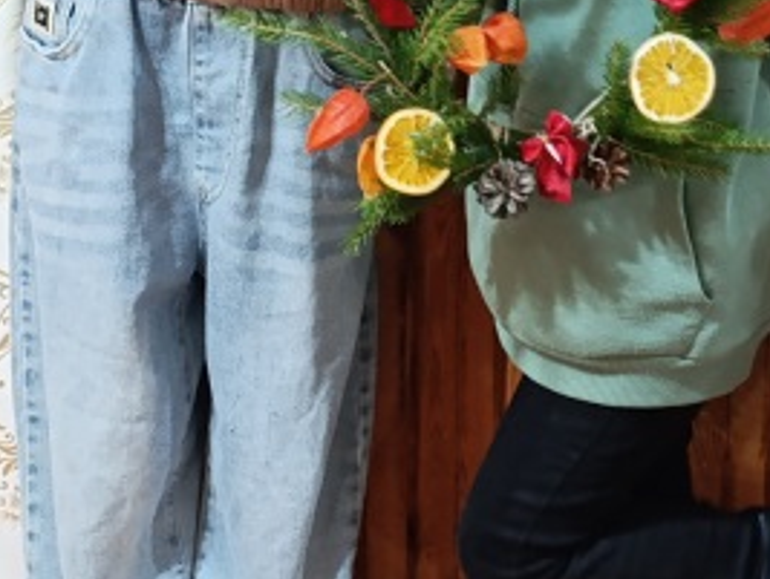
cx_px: 813
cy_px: -202
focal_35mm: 88
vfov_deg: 15.9
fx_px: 1960
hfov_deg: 21.3
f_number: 1.6
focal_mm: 6.14
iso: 2000
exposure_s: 1/25
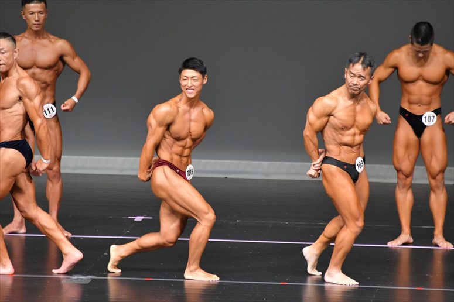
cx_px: 227
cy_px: 151
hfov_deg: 5.5
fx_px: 4727
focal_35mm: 375
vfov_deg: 3.7
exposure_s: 1/400
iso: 5000
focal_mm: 250
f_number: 5.6
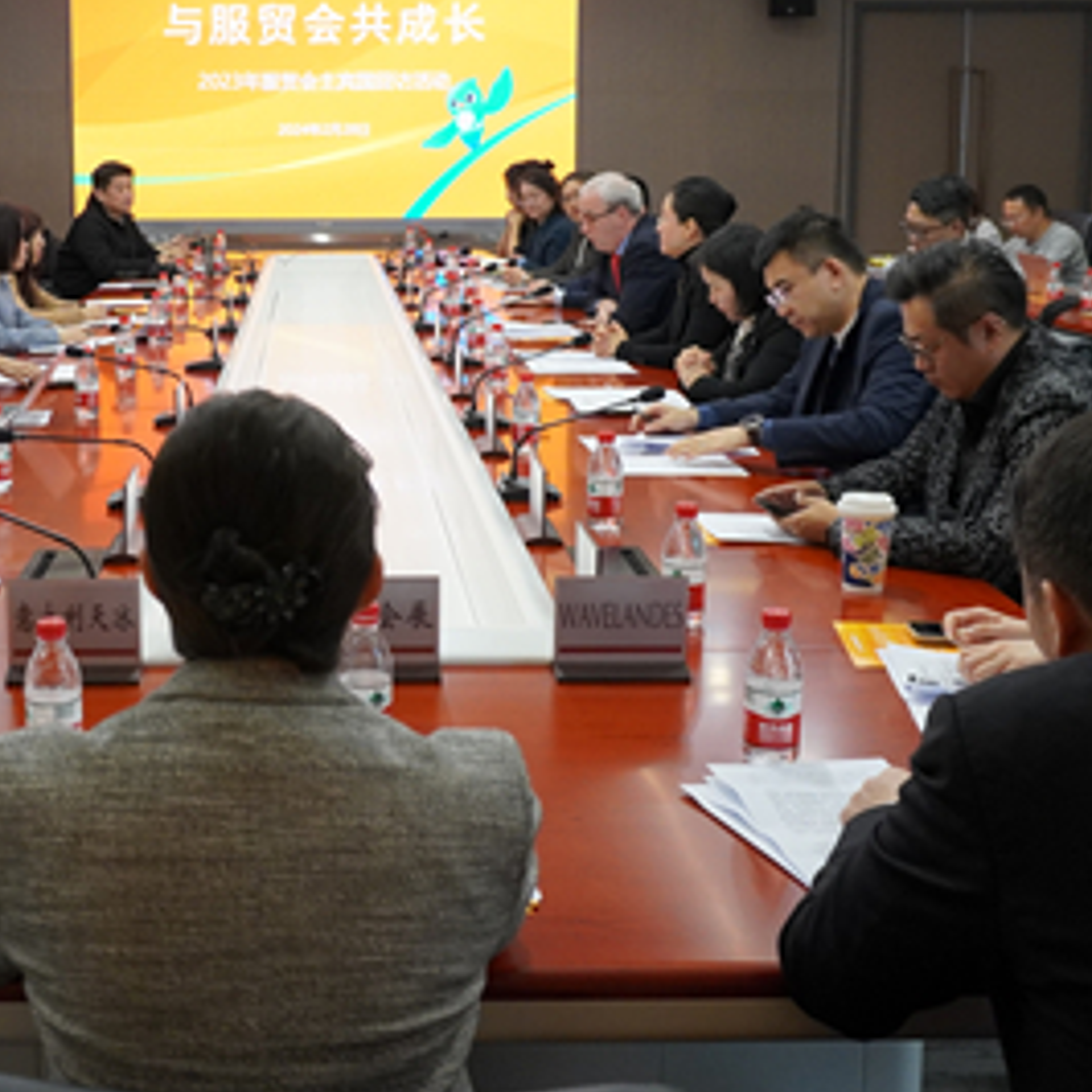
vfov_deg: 36.5
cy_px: 374
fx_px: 1642
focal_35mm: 46
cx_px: 308
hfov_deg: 36.2
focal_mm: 16
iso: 1250
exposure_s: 1/160
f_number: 4
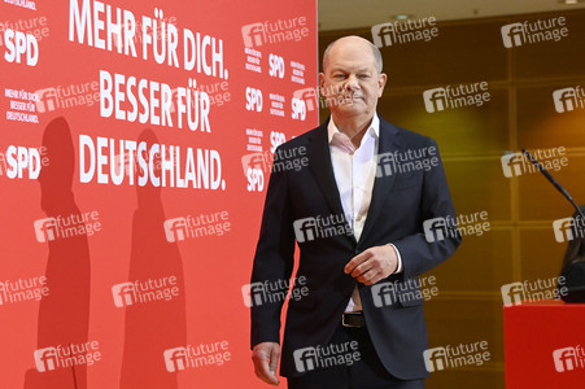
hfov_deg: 20.0
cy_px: 194
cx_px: 292
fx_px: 1656
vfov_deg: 13.4
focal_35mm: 102
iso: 6400
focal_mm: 102
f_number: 5.6
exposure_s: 1/800
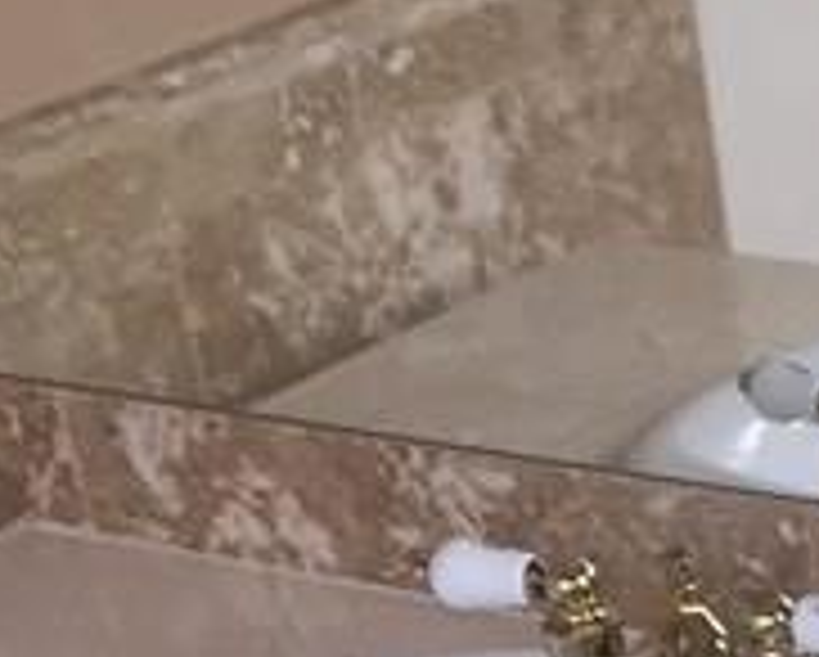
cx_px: 1170
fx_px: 3858
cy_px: 1670
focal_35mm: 159
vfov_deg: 8.7
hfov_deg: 11.7
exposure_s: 1/30
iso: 50
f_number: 2.2
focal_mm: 4.15
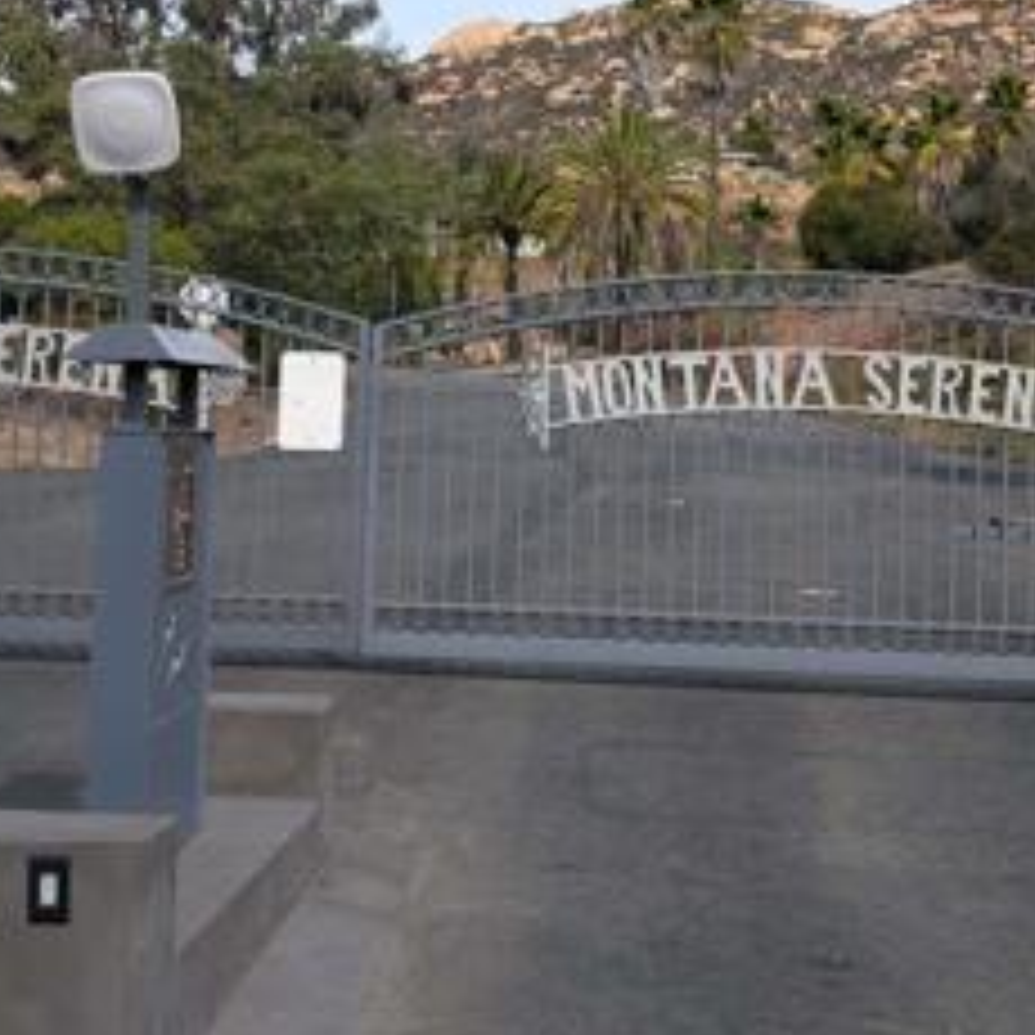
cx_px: 432
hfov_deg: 29.0
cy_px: 189
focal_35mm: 59
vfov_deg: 28.4
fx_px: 1996
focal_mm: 6.9
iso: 23
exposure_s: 1/1011
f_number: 1.68
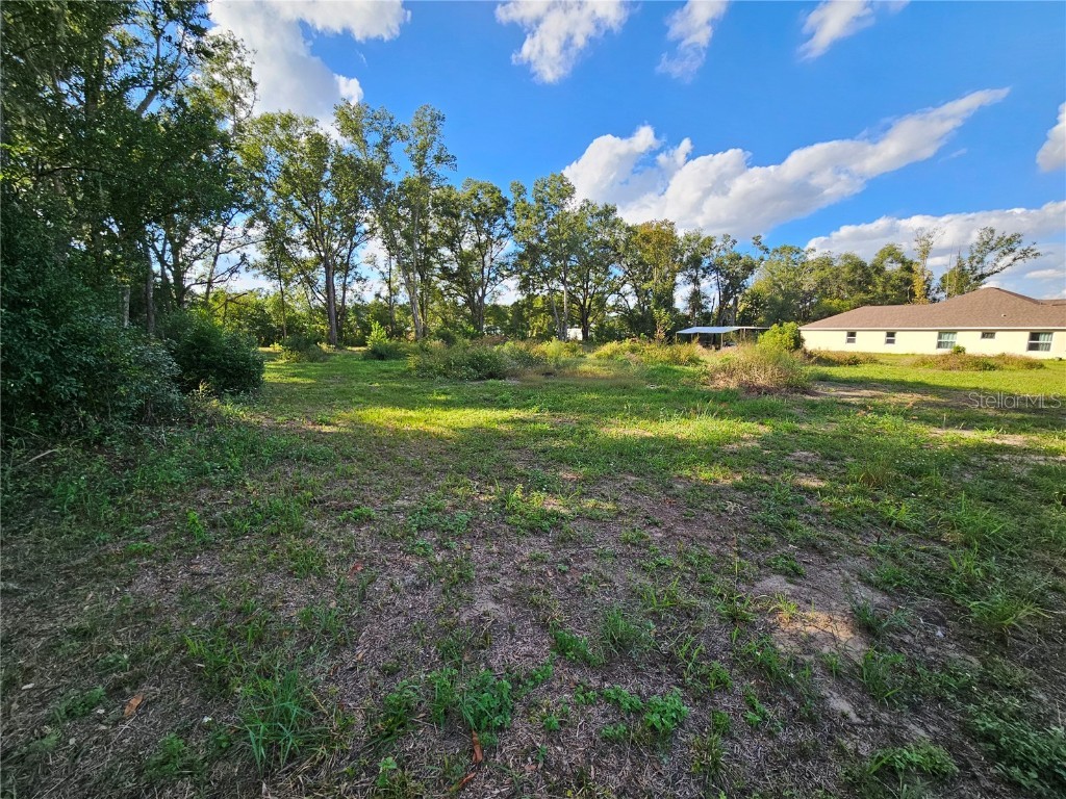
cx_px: 533
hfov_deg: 106.2
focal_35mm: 13
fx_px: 400
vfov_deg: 89.9
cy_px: 400
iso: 50
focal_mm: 2.2
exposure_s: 1/734
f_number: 2.2
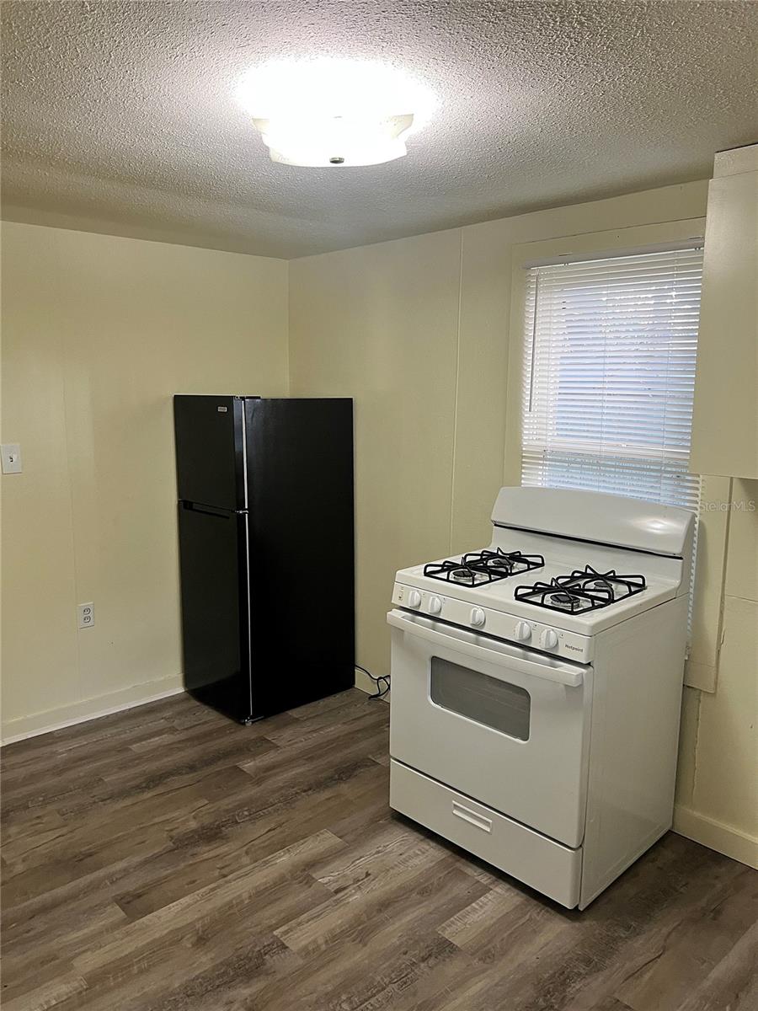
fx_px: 759
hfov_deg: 53.1
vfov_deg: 67.3
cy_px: 506
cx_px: 379
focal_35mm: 26
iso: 160
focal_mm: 5.7
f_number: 1.5
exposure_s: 1/60
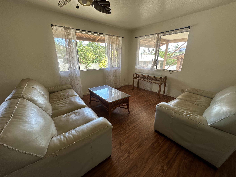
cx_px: 118
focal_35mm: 14
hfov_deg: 102.1
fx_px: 95
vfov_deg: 85.7
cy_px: 88
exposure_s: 1/99
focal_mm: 2.22
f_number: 2.2
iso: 64
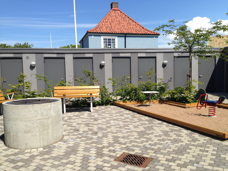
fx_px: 217
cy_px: 86
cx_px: 114
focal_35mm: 33
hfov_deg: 55.4
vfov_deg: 42.9
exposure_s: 1/1695
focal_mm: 4.12
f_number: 2.4
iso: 50
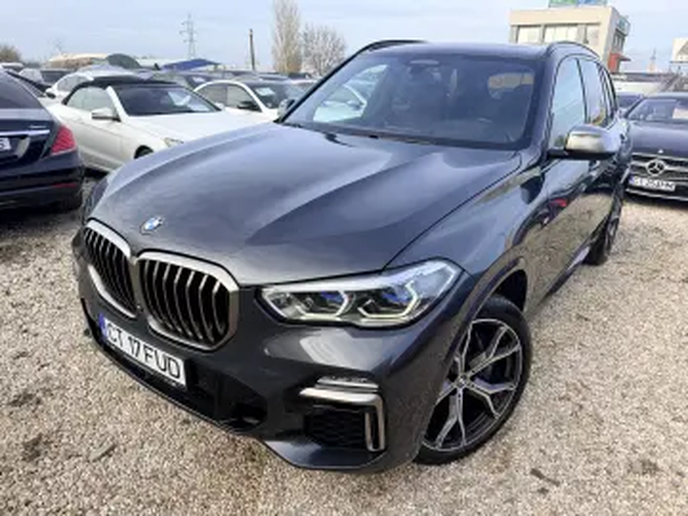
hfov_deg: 71.6
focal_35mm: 24
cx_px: 344
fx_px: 477
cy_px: 258
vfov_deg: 56.8
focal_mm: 6.76
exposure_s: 1/780
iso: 100
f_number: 1.78
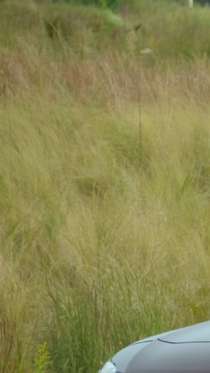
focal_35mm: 680
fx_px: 6723
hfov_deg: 1.8
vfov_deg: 3.2
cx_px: 586
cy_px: 371
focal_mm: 130
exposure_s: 1/1000
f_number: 5.6
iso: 500
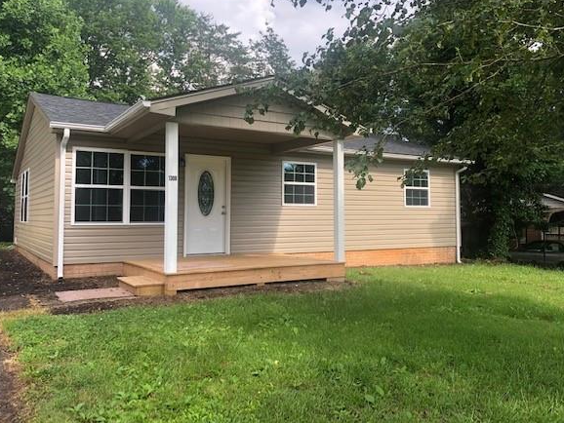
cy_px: 190
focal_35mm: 31
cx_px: 300
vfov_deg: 45.4
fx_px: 505
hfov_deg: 58.3
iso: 20
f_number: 1.8
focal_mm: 4
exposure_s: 1/787
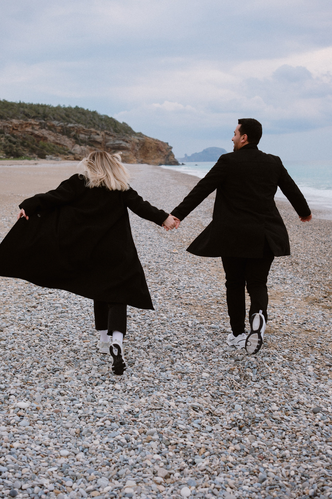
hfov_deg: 27.0
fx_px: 692
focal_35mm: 50
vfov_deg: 39.6
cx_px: 166
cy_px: 250
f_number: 2.8
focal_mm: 33
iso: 320
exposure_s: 1/400
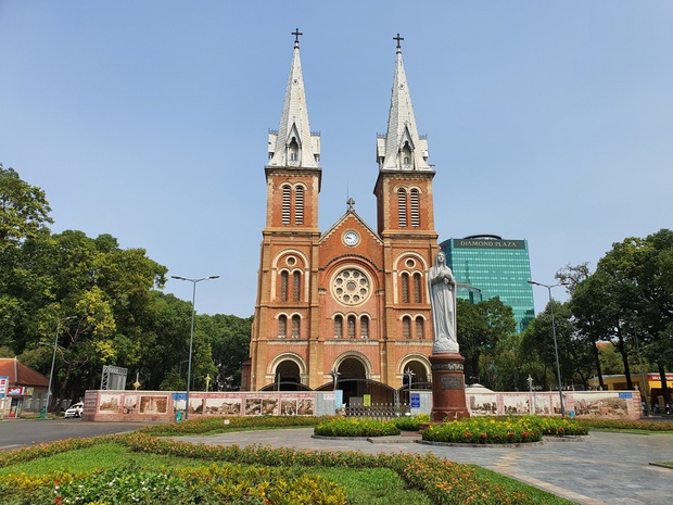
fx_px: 505
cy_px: 252
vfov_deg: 53.1
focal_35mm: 26
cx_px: 336
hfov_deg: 67.3
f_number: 2.4
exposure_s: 1/1796
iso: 50
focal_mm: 4.3
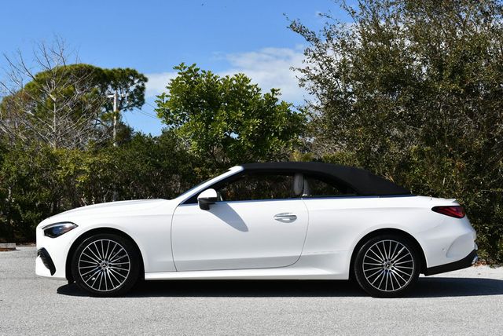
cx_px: 252
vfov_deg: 24.2
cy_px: 168
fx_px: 783
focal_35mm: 56
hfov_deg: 35.6
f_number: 9
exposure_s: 1/320
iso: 100
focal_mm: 28
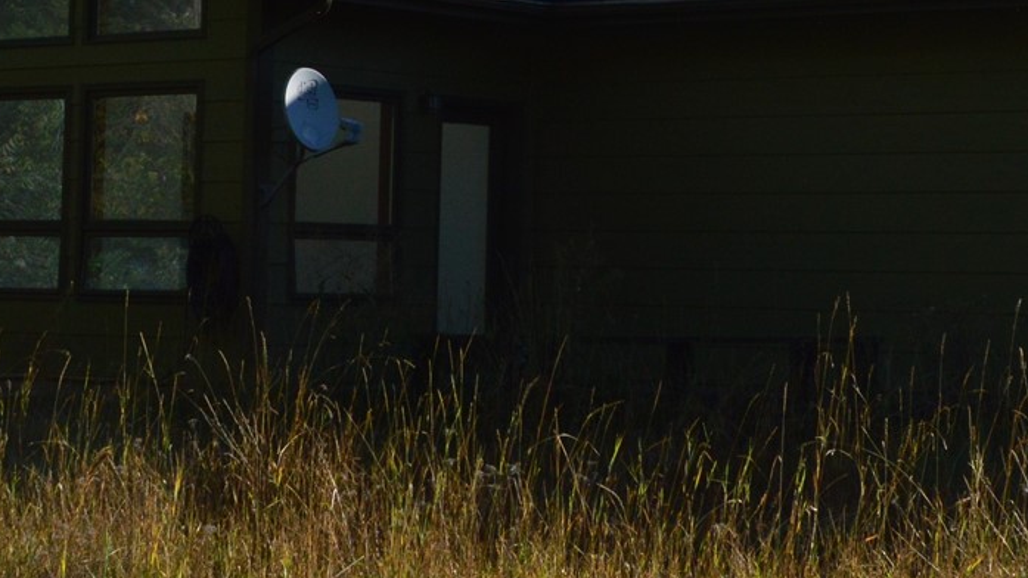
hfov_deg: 21.7
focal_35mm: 98
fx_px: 2671
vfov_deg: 12.2
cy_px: -31
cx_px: 684
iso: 400
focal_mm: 20
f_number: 11
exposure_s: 1/400
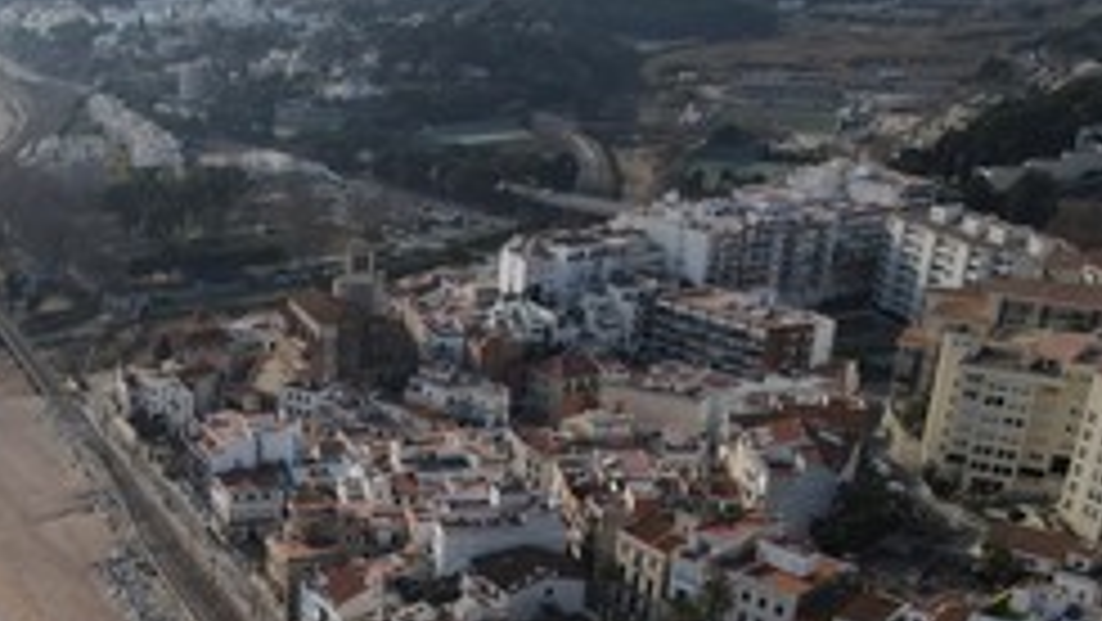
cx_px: 229
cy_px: 691
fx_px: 1432
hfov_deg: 40.5
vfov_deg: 22.9
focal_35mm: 49
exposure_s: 1/1000
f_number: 2.8
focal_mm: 4.5
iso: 100
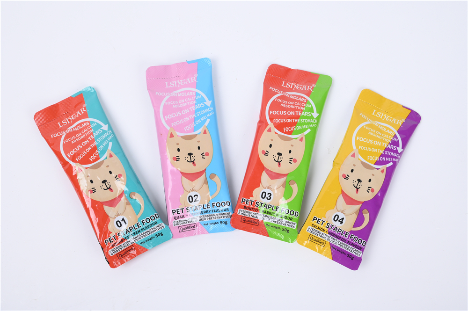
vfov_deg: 24.6
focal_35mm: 55
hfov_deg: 36.3
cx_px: 234
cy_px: 156
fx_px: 714
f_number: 11
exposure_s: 1/125
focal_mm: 55
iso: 125
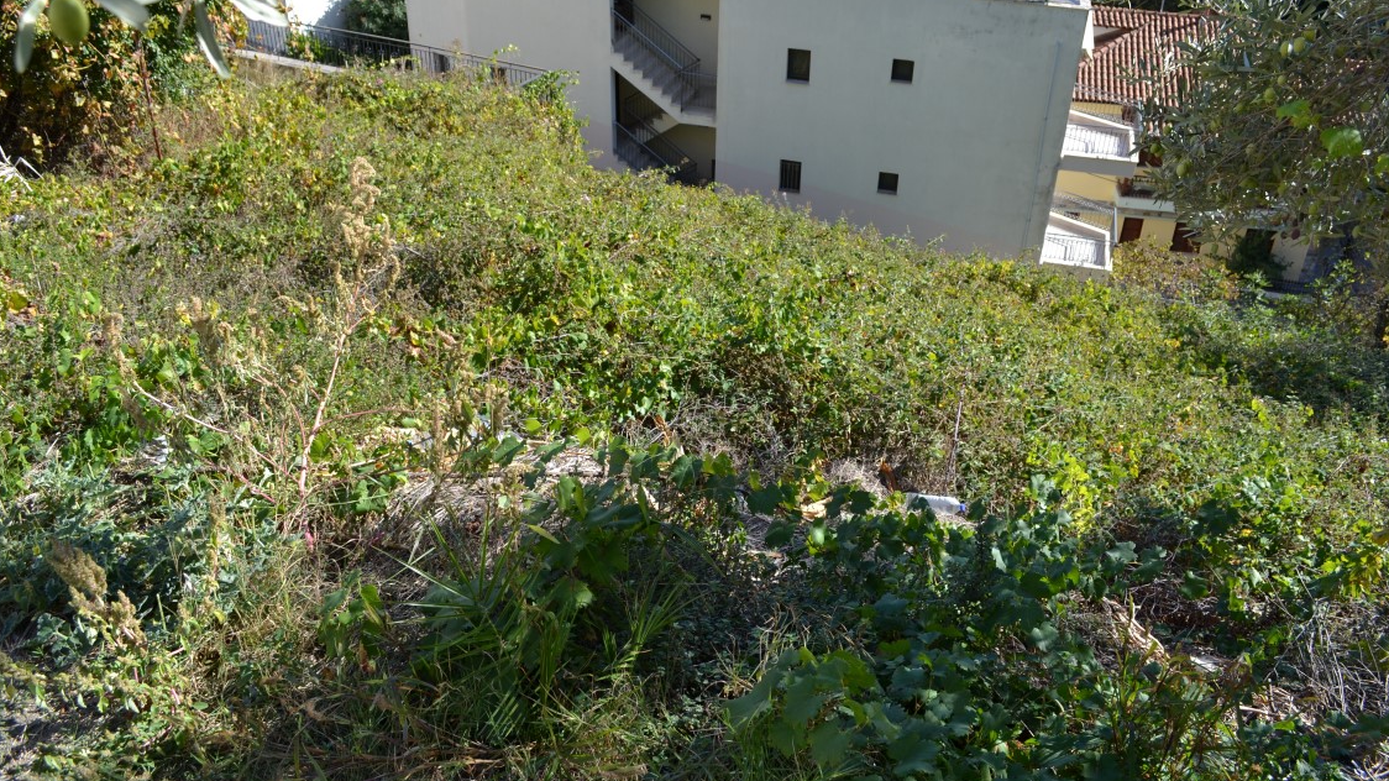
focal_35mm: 29
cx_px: 708
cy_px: 344
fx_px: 1068
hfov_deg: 66.1
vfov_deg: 40.1
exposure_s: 1/200
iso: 100
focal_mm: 18
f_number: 7.1
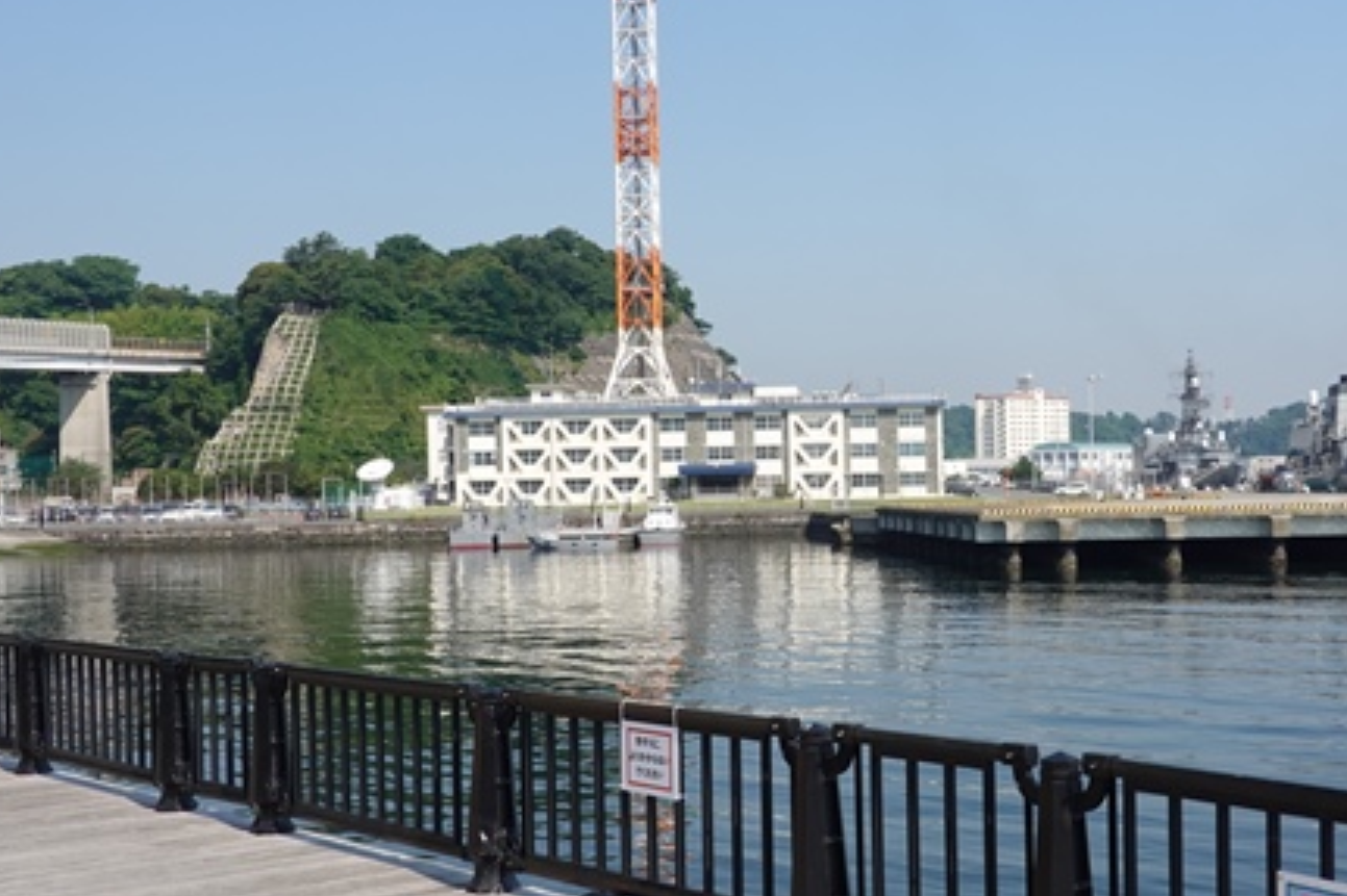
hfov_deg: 36.0
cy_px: 492
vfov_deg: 24.6
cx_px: 853
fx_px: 2057
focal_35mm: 55
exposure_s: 1/250
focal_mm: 13.56
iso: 100
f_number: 7.1
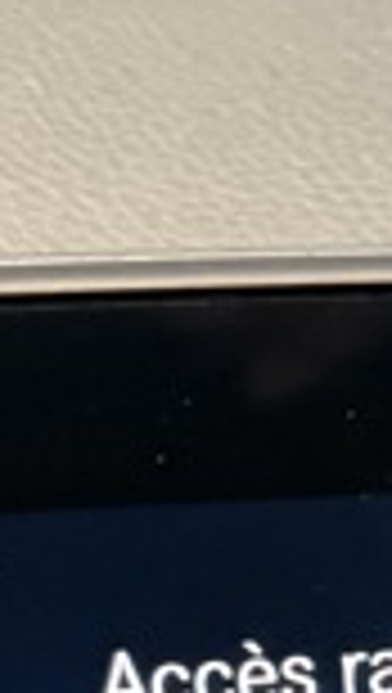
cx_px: 991
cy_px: 783
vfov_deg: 14.2
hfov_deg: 7.6
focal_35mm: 147
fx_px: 2707
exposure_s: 1/36
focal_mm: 5.96
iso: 640
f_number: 1.6
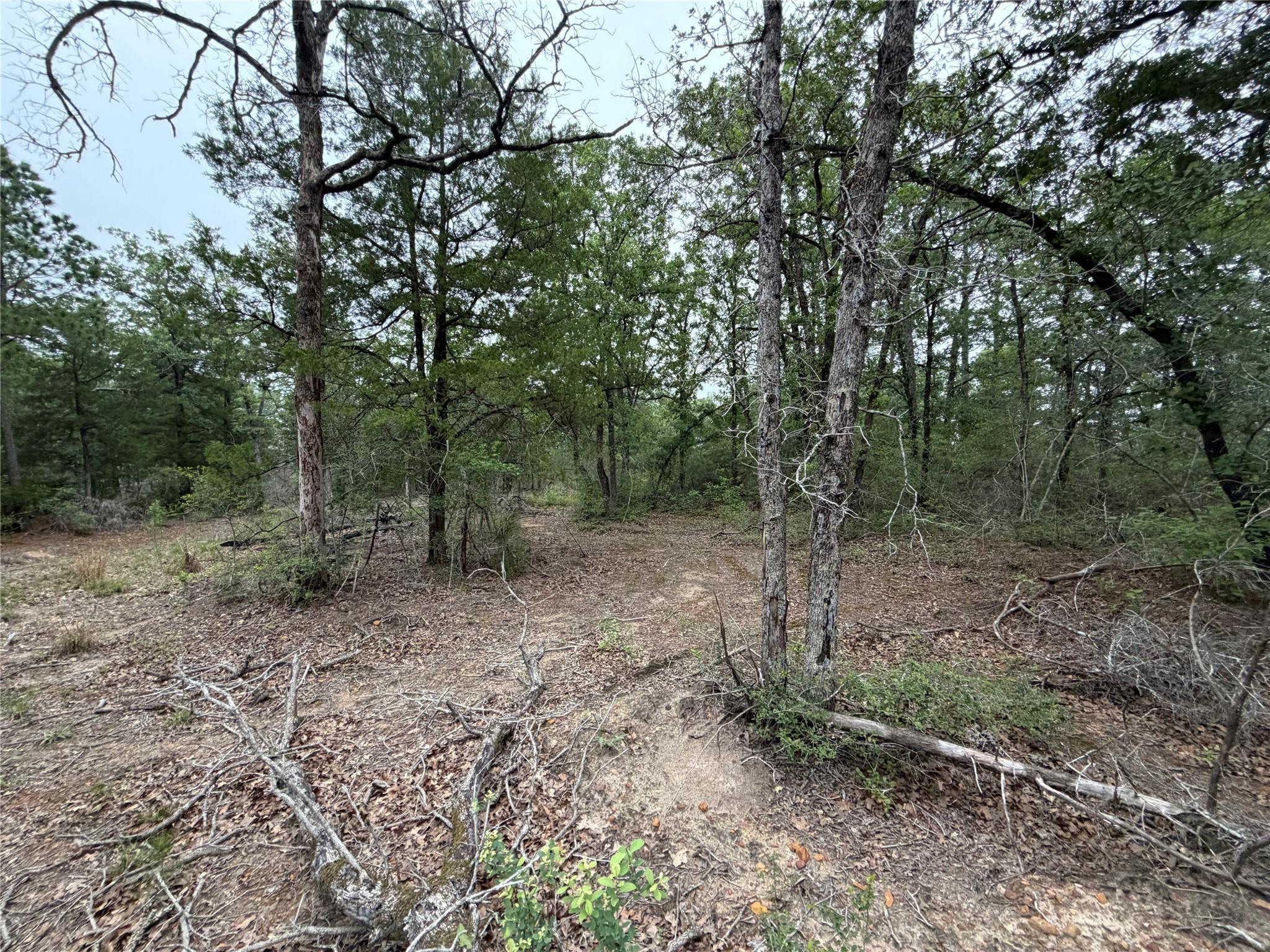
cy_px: 476
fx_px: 514
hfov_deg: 102.1
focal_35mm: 14
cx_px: 635
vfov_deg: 85.7
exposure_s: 1/121
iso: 320
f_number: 2.2
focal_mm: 2.22
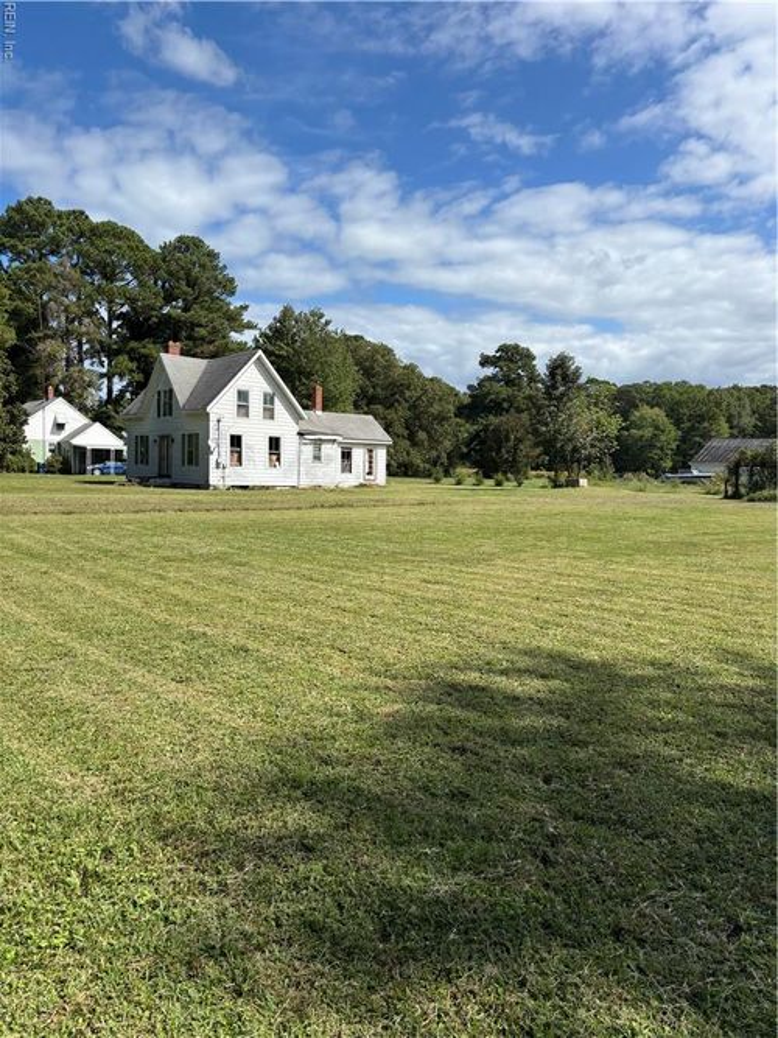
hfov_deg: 53.0
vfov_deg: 67.3
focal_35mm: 26
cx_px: 389
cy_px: 519
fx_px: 779
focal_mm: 5.96
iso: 50
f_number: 1.6
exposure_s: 1/3788
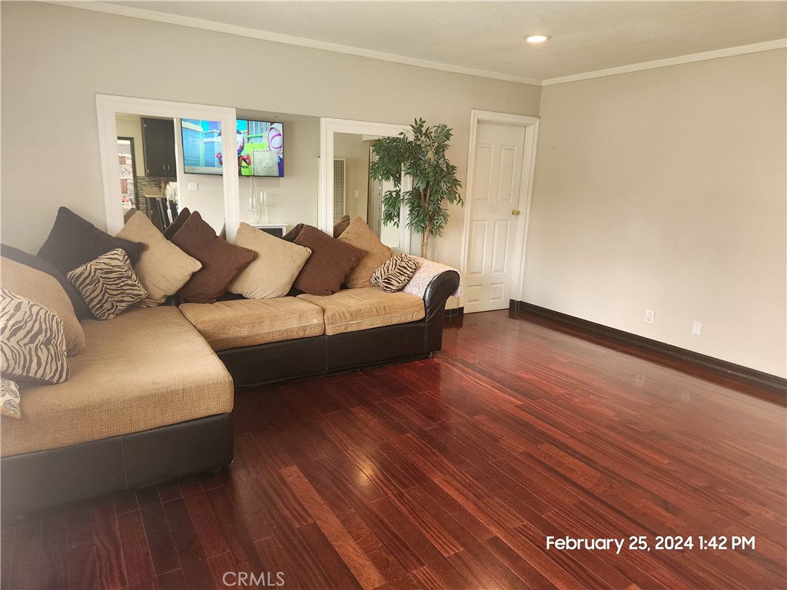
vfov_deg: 58.9
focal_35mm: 23
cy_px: 295
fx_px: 523
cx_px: 394
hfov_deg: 73.9
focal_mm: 5.4
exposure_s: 1/120
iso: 320
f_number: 1.8
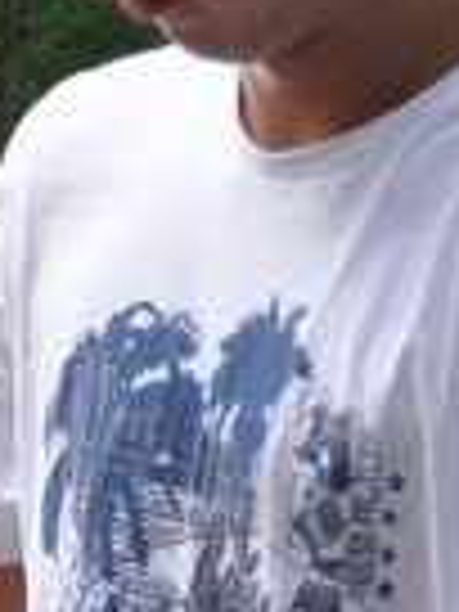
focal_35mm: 262
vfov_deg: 7.5
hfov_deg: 5.6
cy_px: 520
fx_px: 4629
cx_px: -464
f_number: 5.6
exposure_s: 1/800
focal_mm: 31
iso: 500
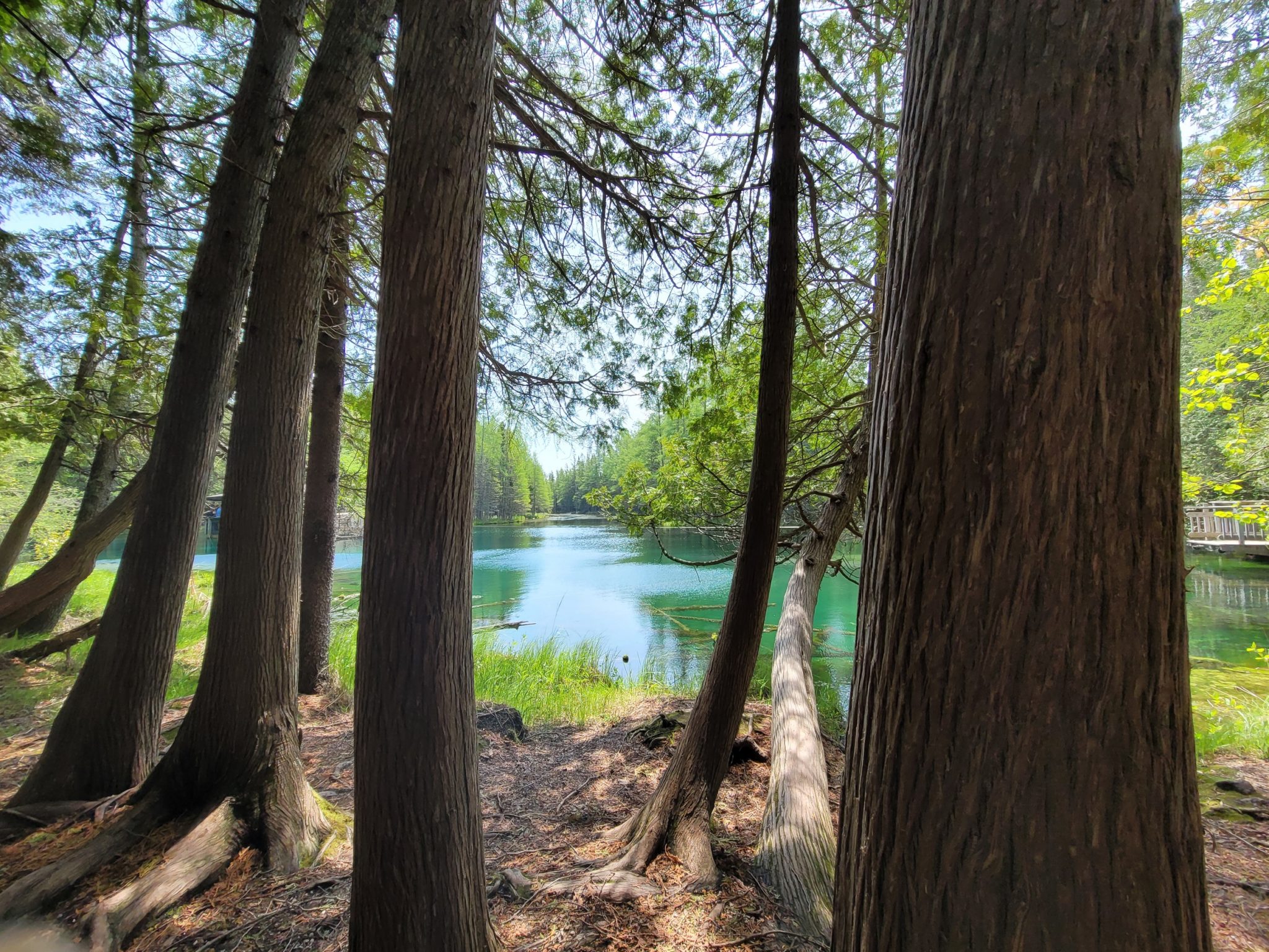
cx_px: 634
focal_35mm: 13
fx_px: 477
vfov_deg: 89.9
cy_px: 476
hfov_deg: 106.2
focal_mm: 2.2
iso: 64
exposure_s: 1/427
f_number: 2.2
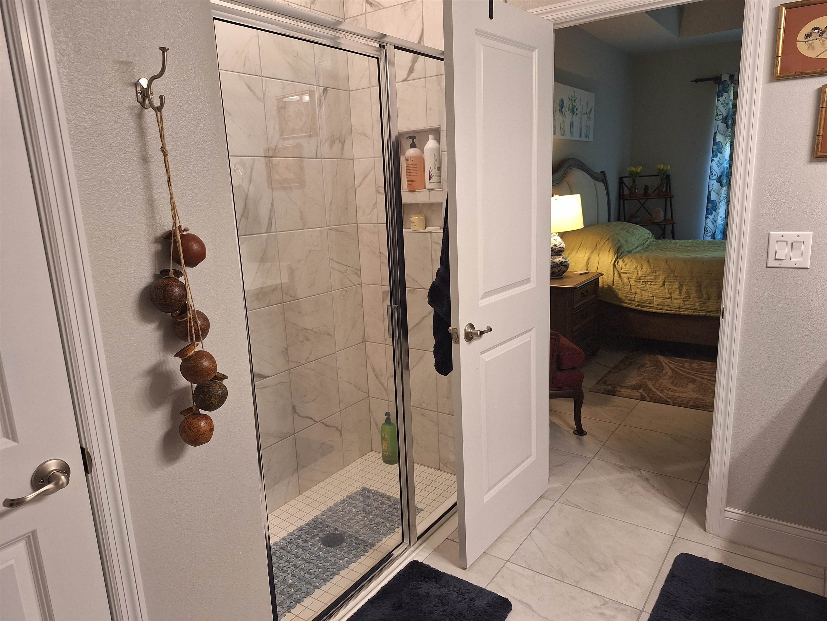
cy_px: 310
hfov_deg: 73.9
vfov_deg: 58.9
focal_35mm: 23
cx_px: 414
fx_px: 549
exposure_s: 1/40
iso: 125
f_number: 1.8
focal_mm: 5.54
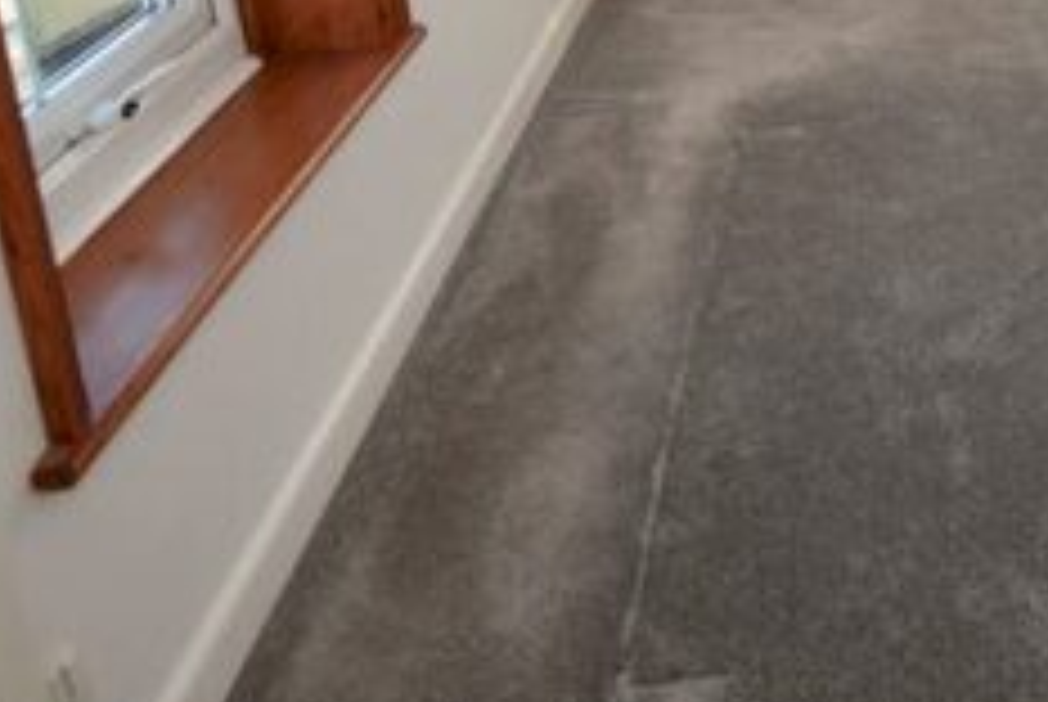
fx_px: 1312
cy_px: -268
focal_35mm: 45
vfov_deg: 24.9
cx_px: 1111
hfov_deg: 37.5
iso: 100
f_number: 5
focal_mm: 10
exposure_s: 1/100
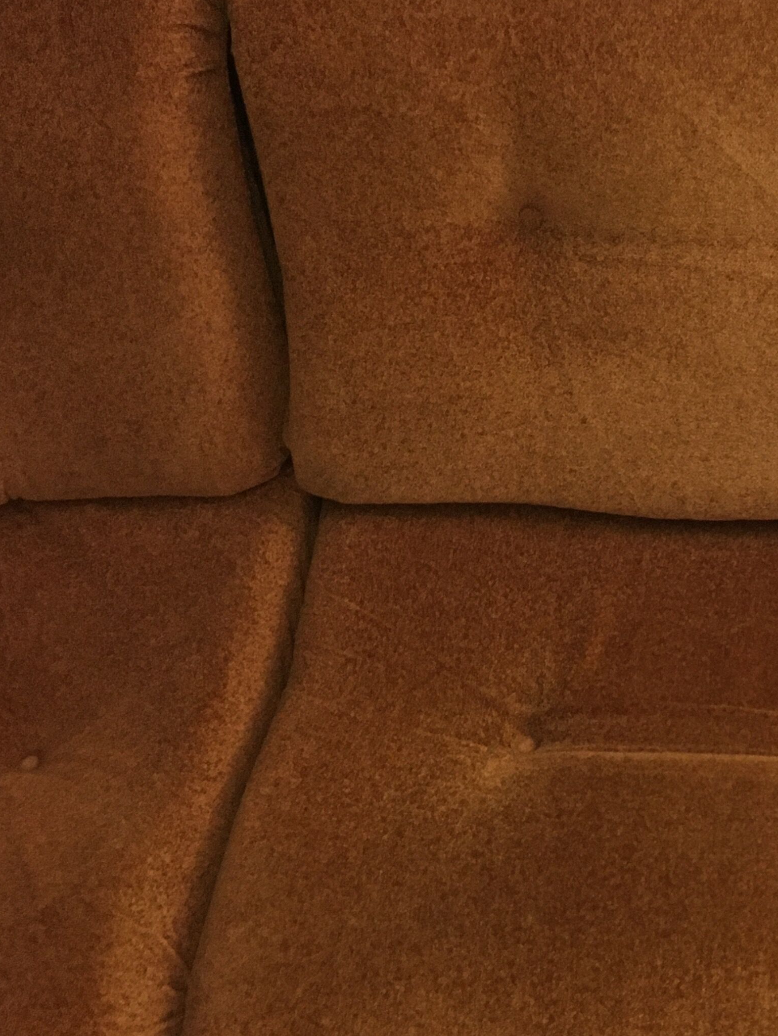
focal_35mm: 57
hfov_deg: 24.8
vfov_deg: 33.5
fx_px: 1708
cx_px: 729
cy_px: 693
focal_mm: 4.15
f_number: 2.2
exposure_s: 1/33
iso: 200
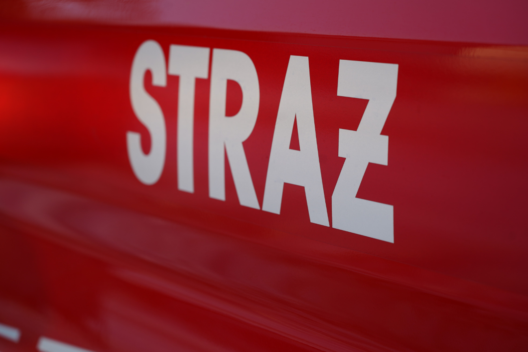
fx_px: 1540
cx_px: 264
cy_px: 176
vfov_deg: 13.0
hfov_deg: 19.5
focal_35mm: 105
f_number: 5
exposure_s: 1/250
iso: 100
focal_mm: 105
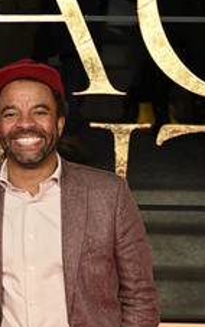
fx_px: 1358
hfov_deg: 8.5
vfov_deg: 13.8
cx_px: -77
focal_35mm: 152
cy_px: 194
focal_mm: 75
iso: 640
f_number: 5.6
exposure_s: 1/125
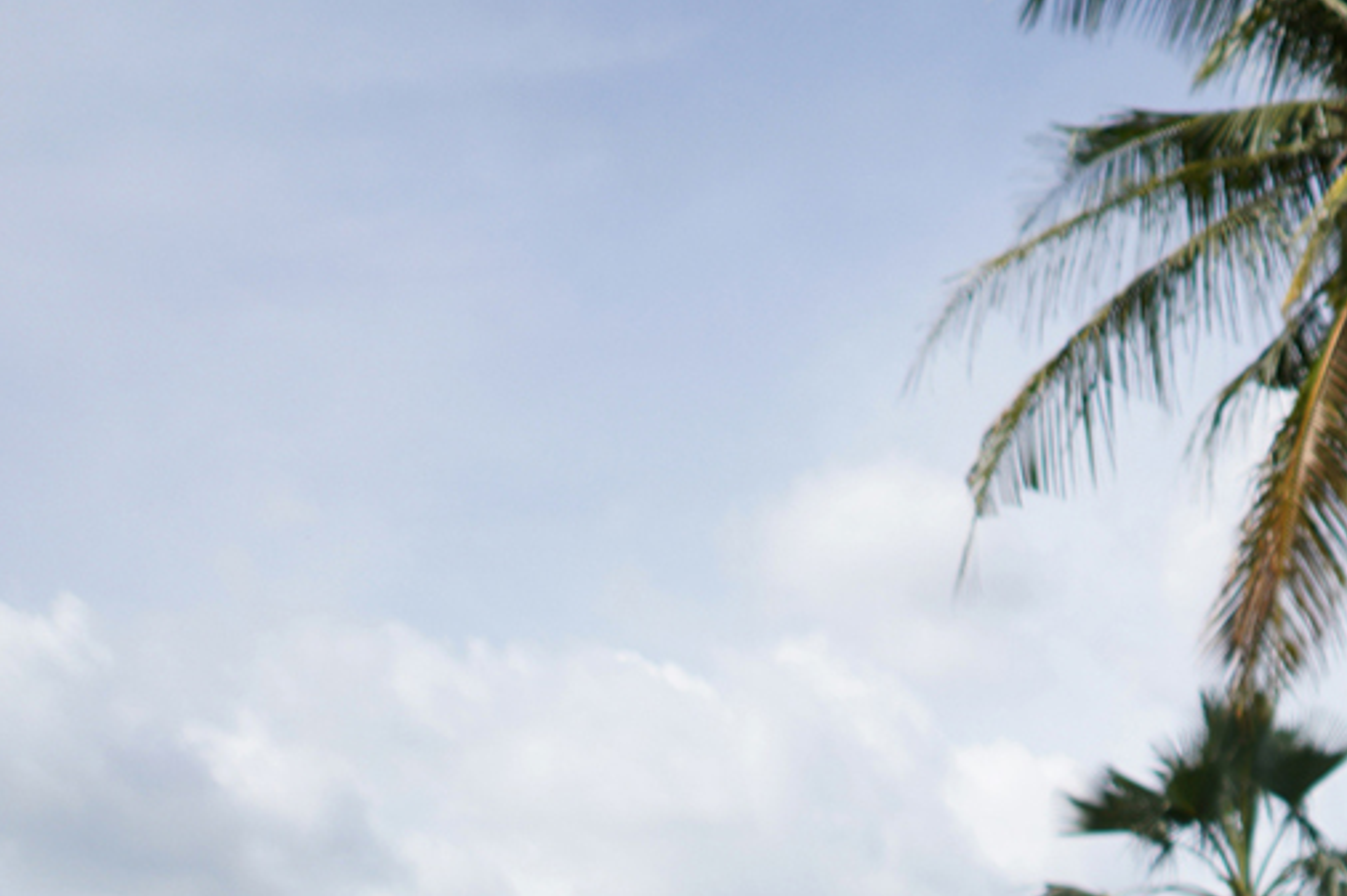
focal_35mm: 83
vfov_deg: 15.7
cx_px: 1890
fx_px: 3104
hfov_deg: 21.4
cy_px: 1154
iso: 100
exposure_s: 1/3200
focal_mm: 28
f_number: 2
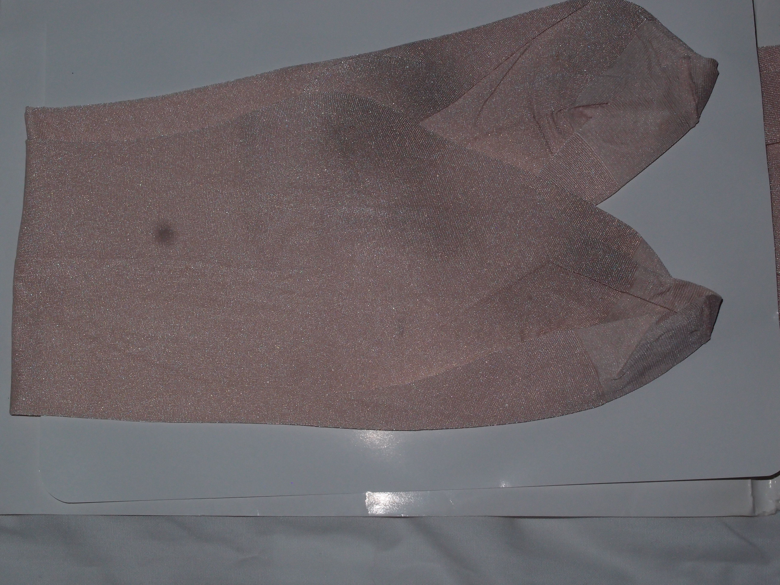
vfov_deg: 29.1
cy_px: 292
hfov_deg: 38.2
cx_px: 390
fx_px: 1127
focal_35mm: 50
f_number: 8
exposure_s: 1/60
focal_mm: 10.83
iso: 200
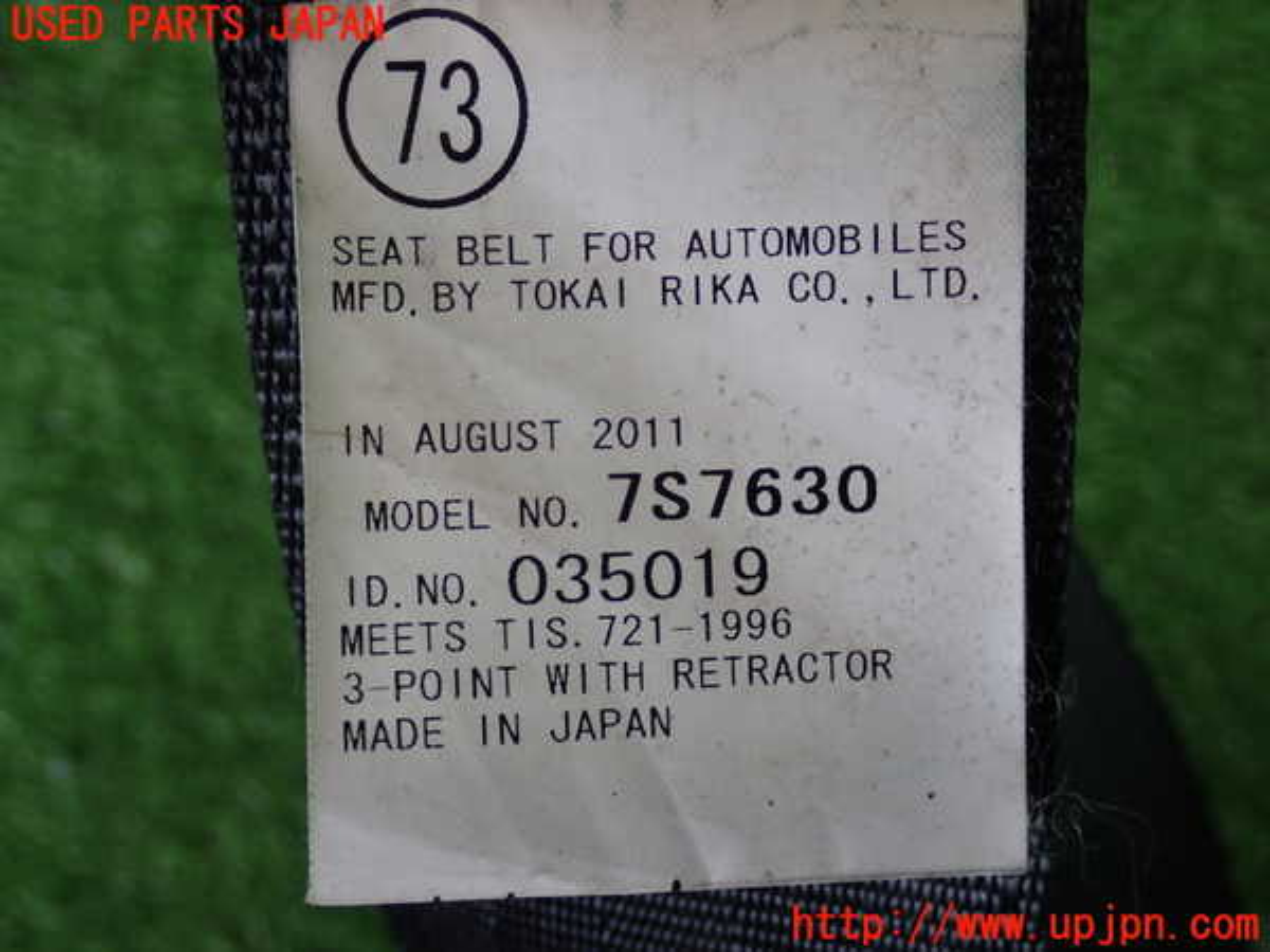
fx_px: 2275
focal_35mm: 62
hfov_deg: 31.2
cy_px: 476
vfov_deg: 23.7
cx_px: 635
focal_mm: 11.09
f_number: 3.6
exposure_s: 1/80
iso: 200
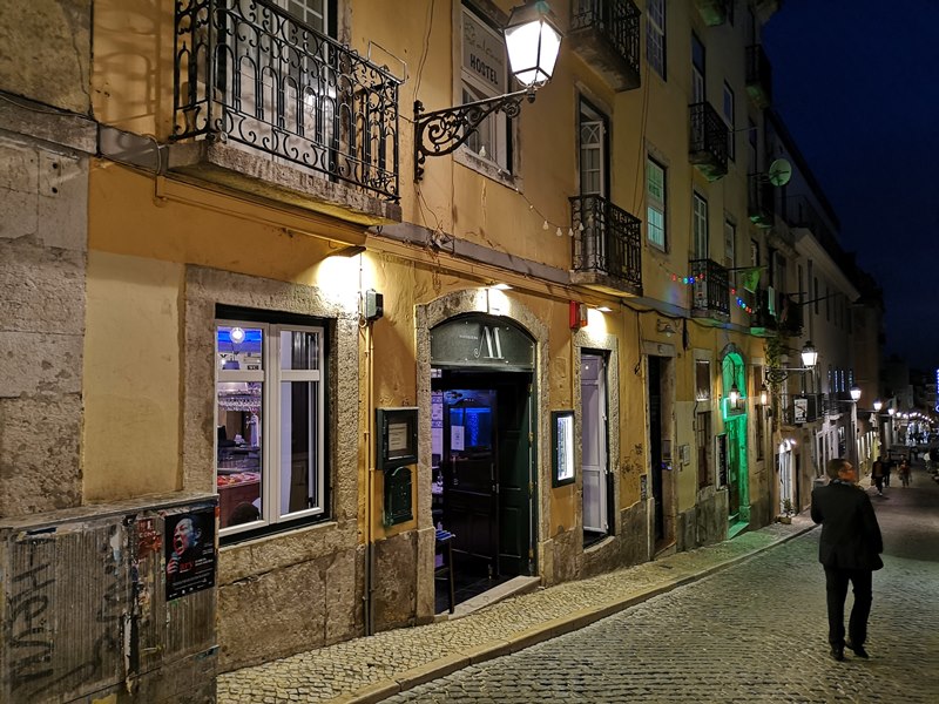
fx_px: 732
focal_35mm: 27
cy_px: 352
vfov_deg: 51.4
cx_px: 470
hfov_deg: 65.3
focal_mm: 3.95
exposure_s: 1/33.3
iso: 320
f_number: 1.8
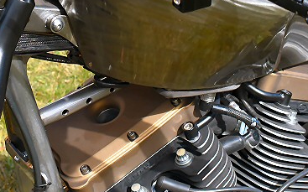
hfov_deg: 20.0
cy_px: -45
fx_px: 873
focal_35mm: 104
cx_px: 126
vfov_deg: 12.3
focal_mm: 26
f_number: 7.1
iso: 200
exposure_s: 1/400
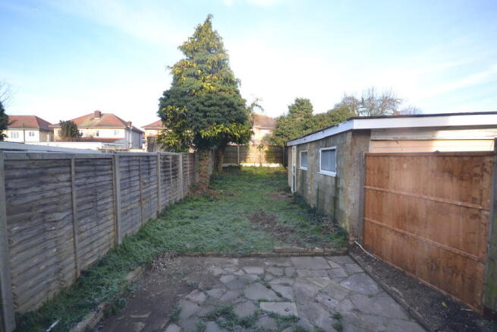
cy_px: 166
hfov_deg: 100.4
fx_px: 207
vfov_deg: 77.4
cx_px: 248
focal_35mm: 15
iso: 140
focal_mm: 10
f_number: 4
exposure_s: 1/125
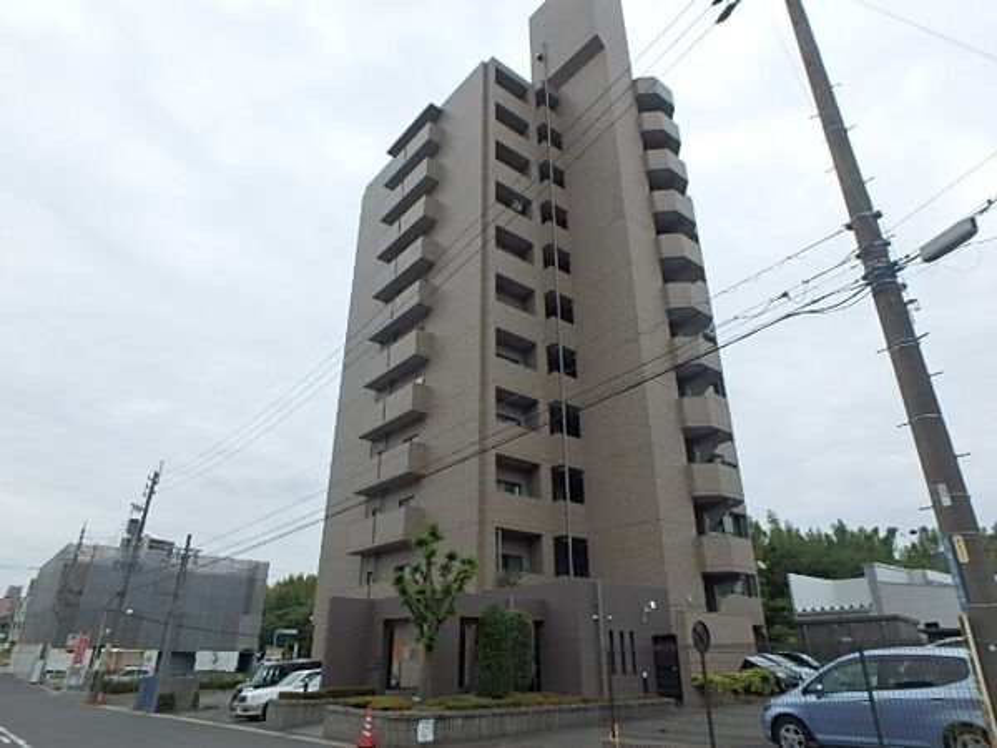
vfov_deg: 63.4
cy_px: 374
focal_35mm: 21
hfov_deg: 79.0
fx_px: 605
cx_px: 498
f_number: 6
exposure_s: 1/400
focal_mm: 3.7
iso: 125
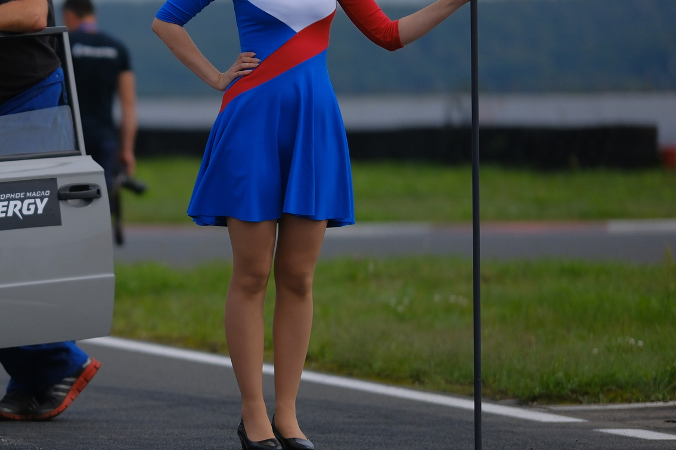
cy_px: 144
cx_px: -73
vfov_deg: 5.4
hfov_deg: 8.0
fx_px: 4788
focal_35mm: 255
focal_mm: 75
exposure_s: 1/17000
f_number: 1.2
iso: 160
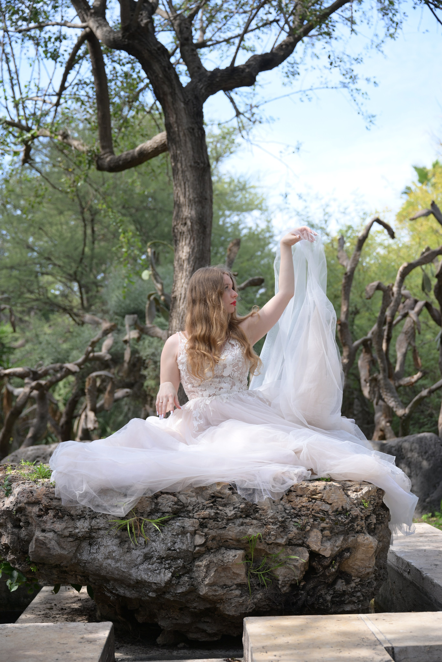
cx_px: 221
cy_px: 331
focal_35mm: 48
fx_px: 883
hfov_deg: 28.1
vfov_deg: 41.1
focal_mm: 48
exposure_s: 1/400
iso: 125
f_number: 3.5
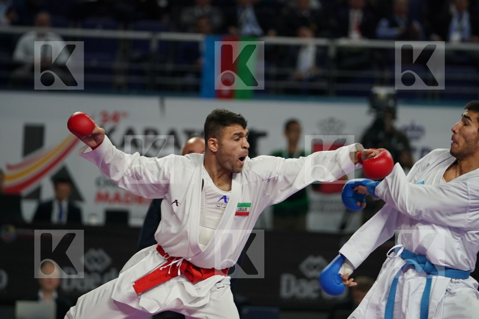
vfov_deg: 5.4
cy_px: 160
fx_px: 3406
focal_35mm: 256
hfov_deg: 8.0
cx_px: 240
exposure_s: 1/1000
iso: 1250
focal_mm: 171
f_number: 2.8
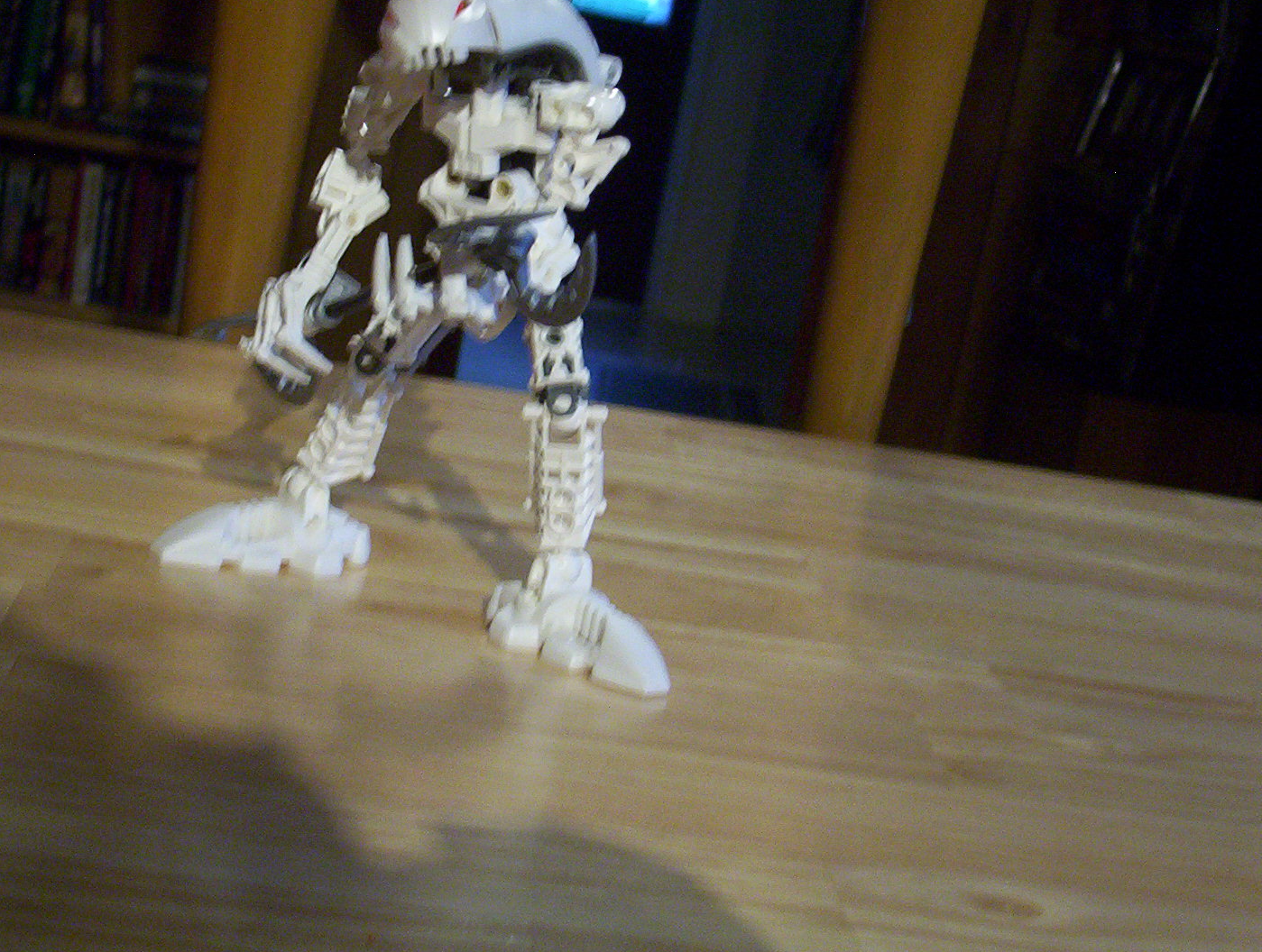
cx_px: 627
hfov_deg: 25.3
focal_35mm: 77
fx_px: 2814
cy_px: 398
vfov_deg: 19.2
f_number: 3.26
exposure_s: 1/22.3
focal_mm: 8.74
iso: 200
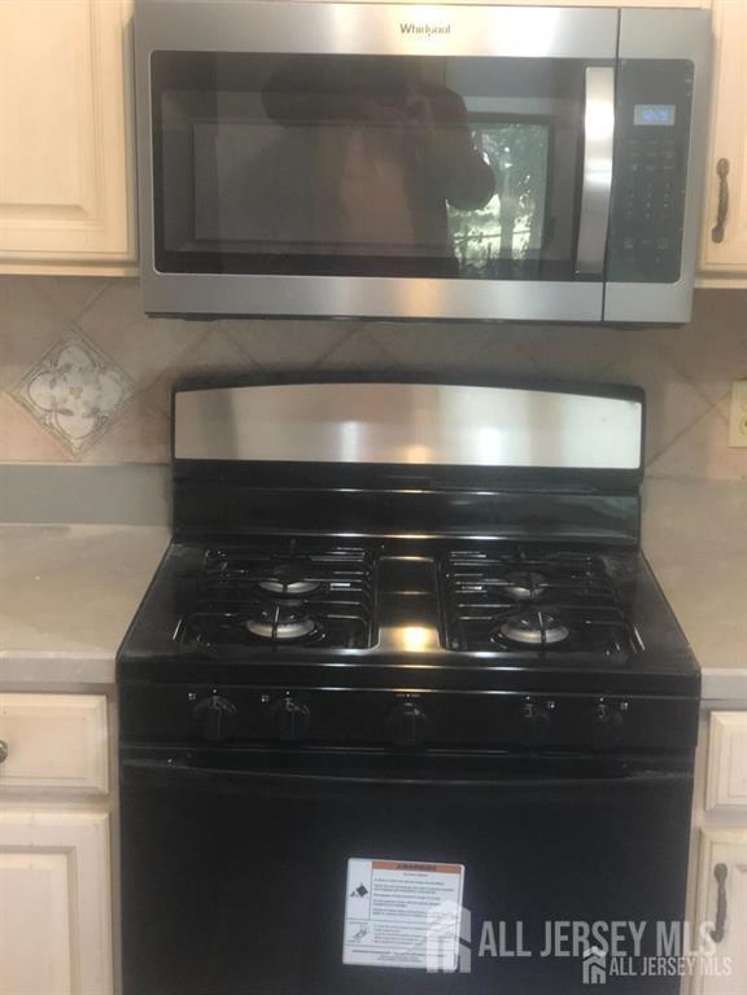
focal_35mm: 57
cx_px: 374
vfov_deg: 33.8
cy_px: 498
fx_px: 1640
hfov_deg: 25.7
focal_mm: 6.6
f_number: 2.8
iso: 320
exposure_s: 1/30
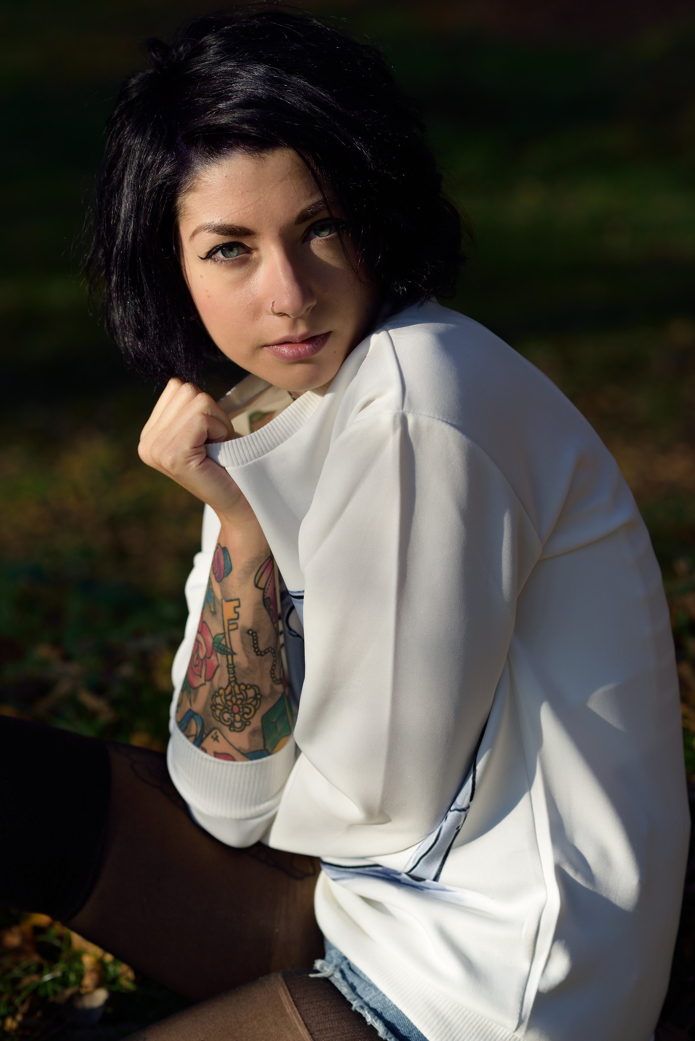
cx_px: 348
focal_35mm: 85
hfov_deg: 16.1
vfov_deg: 23.9
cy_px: 520
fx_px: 2459
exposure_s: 1/800
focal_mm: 85
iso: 100
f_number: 4
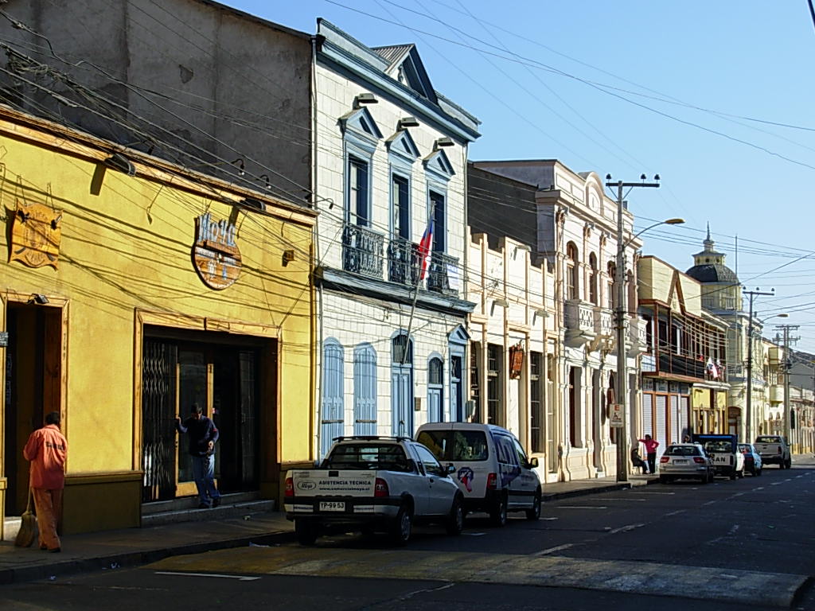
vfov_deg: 21.0
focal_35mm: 70
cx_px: 408
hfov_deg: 27.8
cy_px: 306
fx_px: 1648
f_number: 3.5
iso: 50
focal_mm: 11.5
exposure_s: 1/939
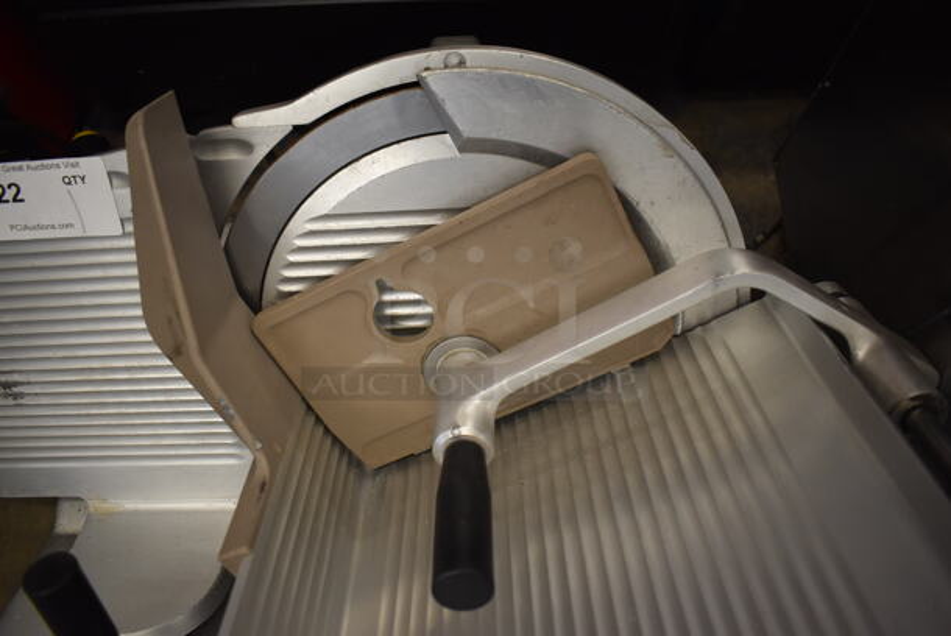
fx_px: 714
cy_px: 318
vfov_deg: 48.0
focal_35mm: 27
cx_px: 476
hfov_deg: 67.3
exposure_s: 1/160
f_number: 3.5
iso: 800
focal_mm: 18
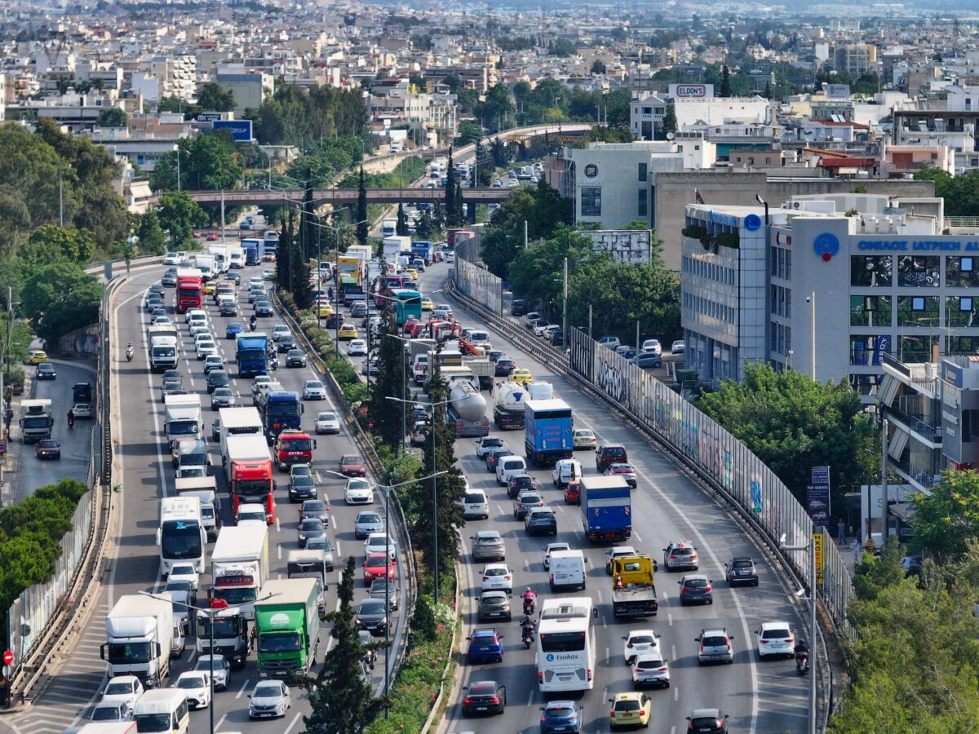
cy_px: 367
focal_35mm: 166
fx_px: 4695
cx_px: 490
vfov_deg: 8.9
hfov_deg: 11.9
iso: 100
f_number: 3.4
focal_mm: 30.7
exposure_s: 1/800
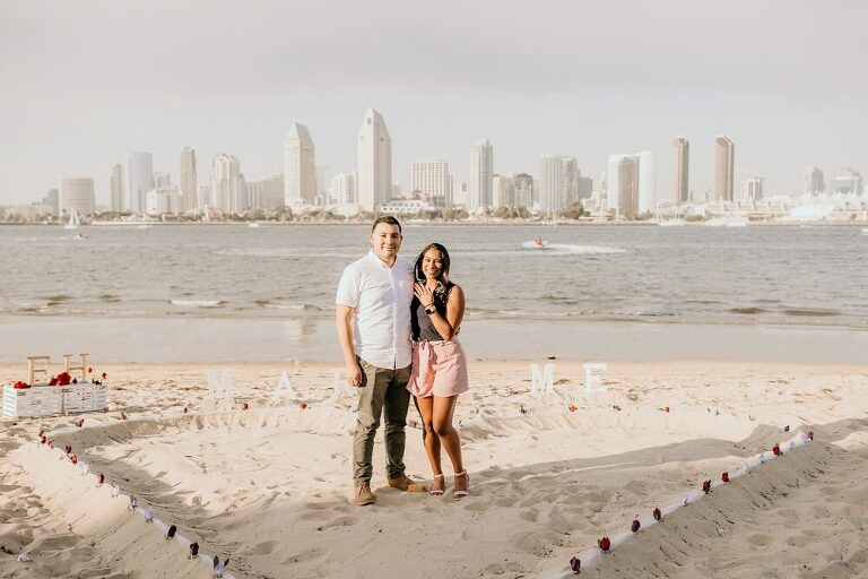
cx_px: 434
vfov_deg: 37.9
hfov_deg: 54.4
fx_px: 844
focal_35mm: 35
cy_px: 290
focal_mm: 35
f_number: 2.8
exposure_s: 1/2000
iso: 250
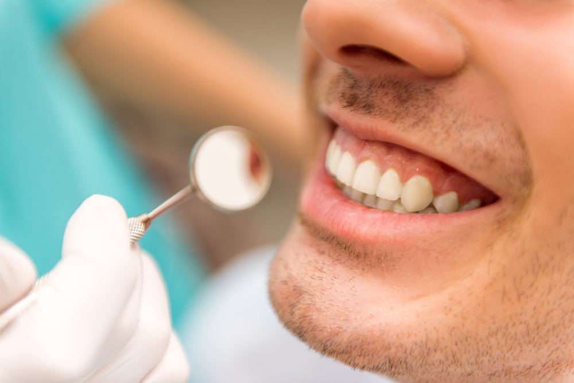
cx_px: 287
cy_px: 192
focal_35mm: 70
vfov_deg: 19.5
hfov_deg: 28.8
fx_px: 1117
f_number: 2.8
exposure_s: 1/400
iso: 200
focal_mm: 70
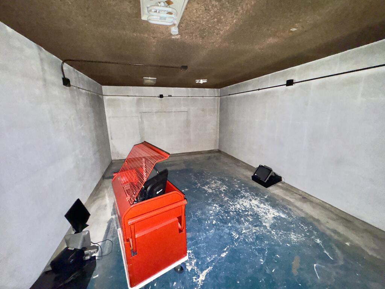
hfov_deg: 102.1
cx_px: 192
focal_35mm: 14
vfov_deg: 85.7
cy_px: 144
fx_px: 156
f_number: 2.2
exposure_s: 1/16
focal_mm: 2.22
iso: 1000
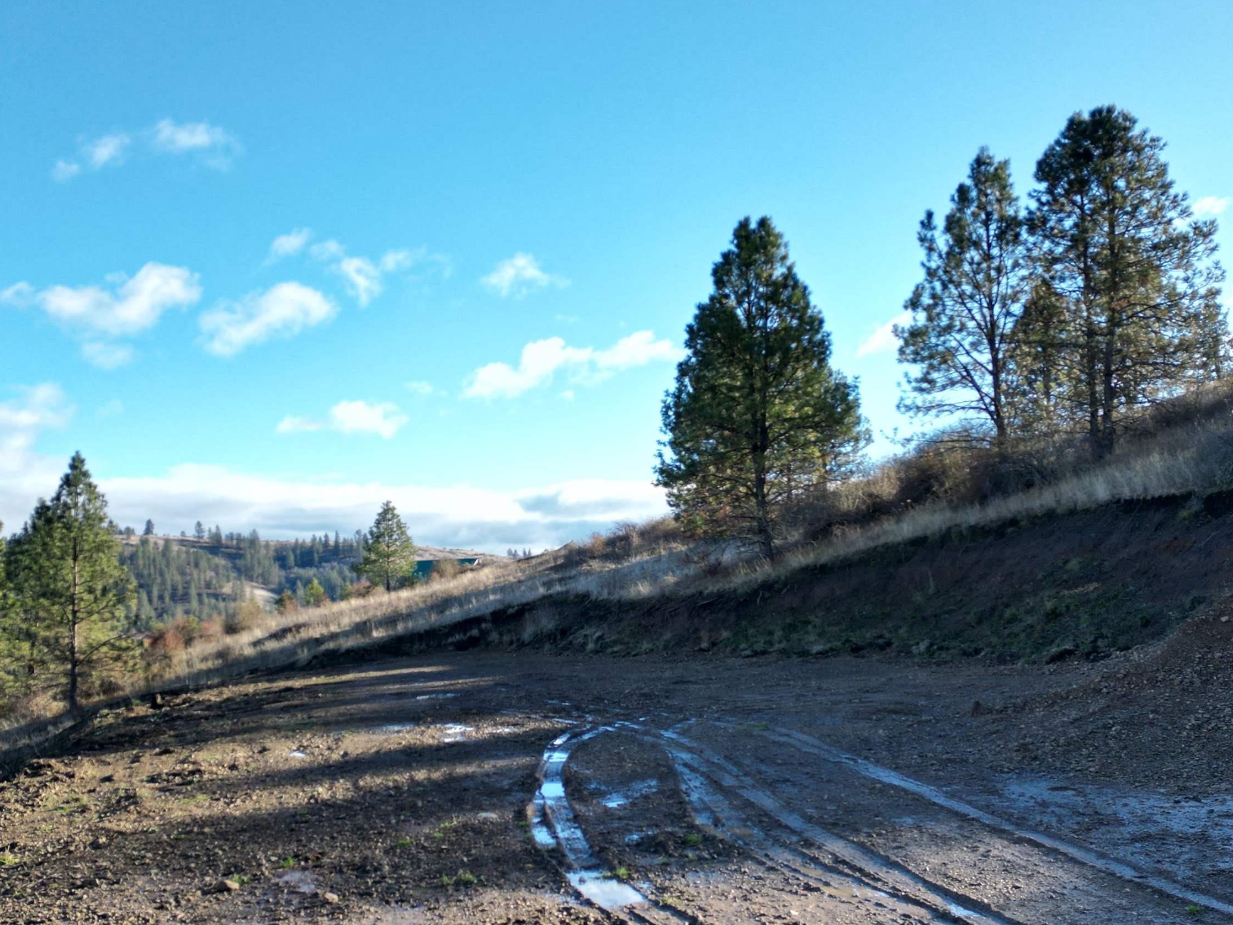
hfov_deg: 55.3
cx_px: 603
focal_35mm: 33
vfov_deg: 42.9
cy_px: 514
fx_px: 1176
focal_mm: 6.72
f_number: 1.7
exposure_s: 1/1250
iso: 100
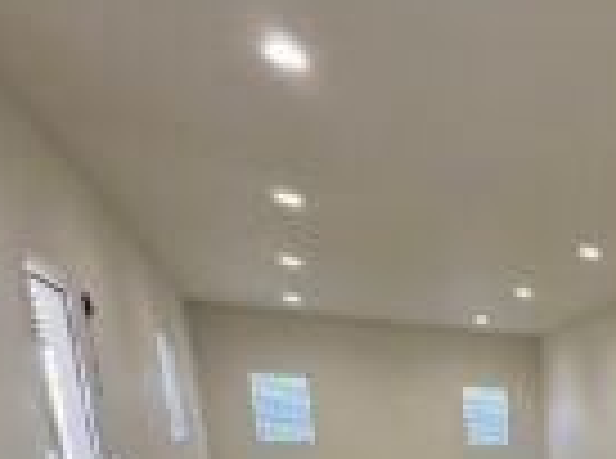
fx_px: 728
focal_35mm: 41
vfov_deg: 28.0
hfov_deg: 34.0
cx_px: 787
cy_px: 616
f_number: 2.2
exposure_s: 1/120
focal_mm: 2.22
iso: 320
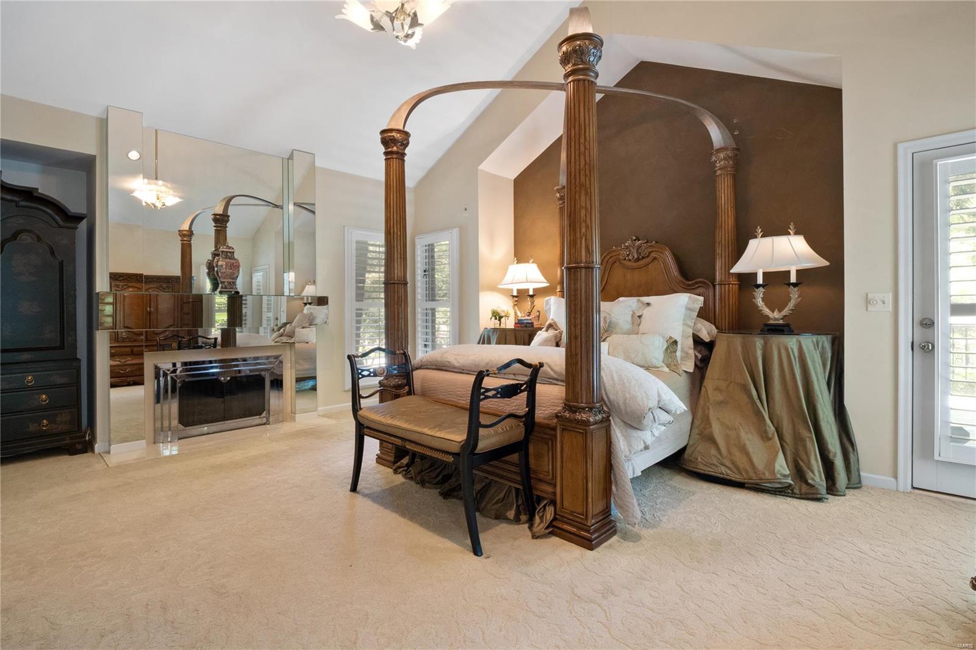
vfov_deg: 73.7
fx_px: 434
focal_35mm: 16
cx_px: 488
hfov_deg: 96.7
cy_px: 325
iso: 400
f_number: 10
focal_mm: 8
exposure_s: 1
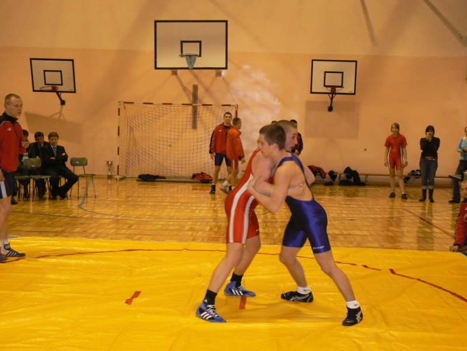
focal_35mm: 54
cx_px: 234
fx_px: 729
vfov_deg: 27.0
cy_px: 176
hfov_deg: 35.5
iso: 200
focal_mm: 9.1
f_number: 2.8
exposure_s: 1/30
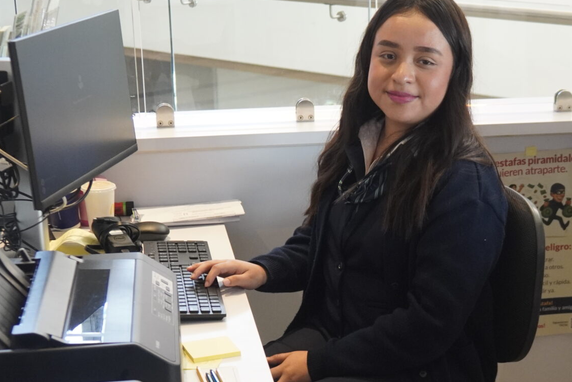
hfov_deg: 25.7
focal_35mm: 78
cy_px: 320
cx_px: 402
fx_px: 1242
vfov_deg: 17.3
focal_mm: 23
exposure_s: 1/60
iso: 1250
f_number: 4
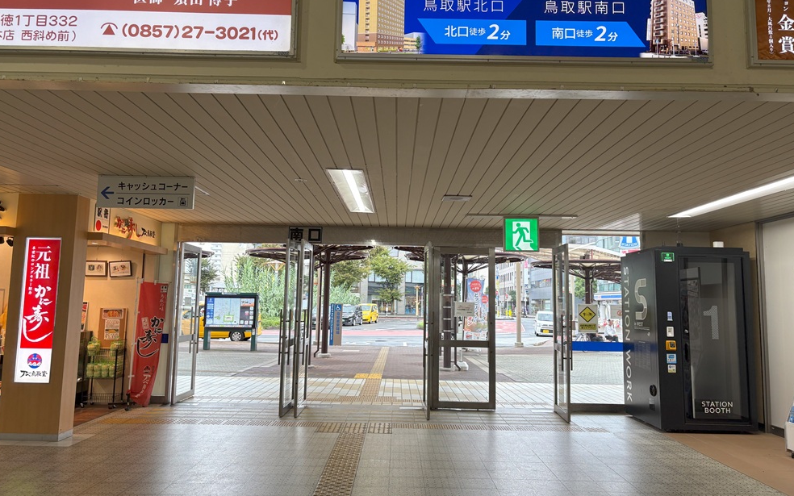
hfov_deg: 66.5
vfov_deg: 44.5
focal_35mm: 28
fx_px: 606
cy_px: 240
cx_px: 395
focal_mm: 5.96
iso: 32
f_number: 1.6
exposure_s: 1/130
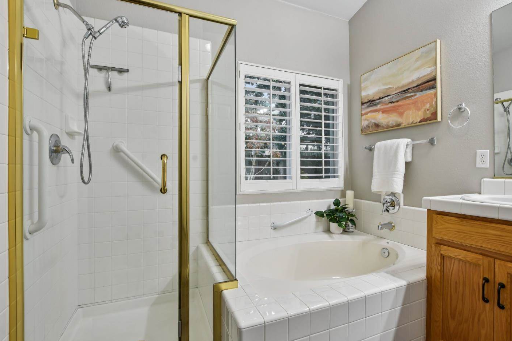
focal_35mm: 16
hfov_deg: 96.7
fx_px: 228
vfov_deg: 73.7
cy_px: 170
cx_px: 260
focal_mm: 10
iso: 100
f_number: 8
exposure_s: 1/8
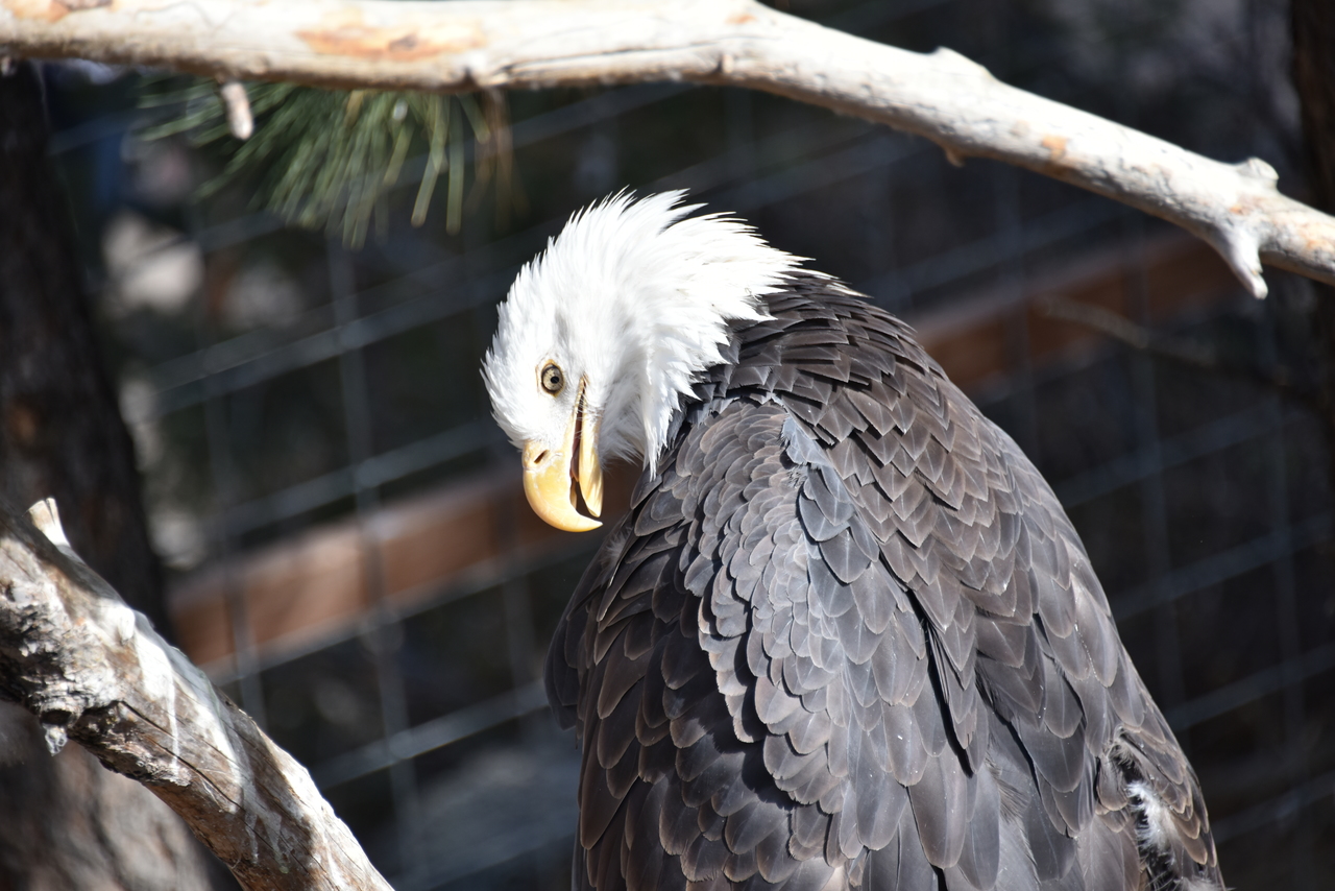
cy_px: 446
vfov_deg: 4.6
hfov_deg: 6.9
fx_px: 11127
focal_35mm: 300
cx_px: 668
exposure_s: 1/640
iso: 450
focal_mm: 300
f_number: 5.6
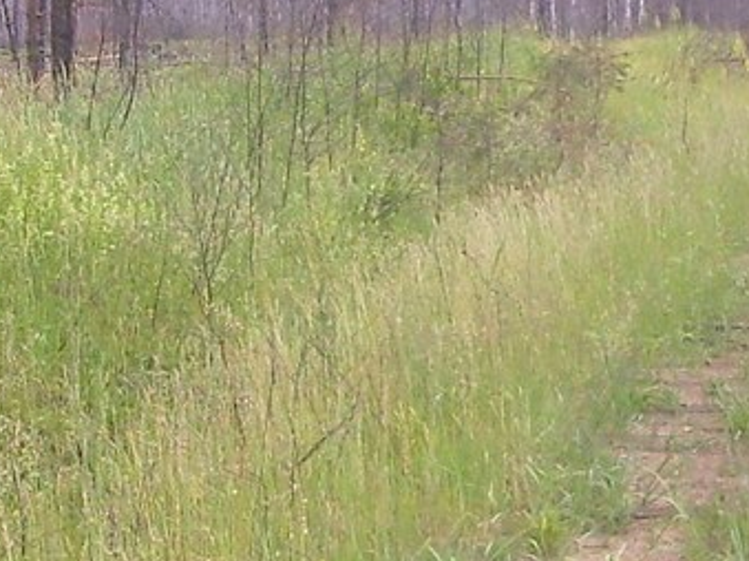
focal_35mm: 152
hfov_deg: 12.6
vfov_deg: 9.7
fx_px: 3288
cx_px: 974
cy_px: 370
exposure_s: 1/400
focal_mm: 5.7
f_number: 2.9
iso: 80
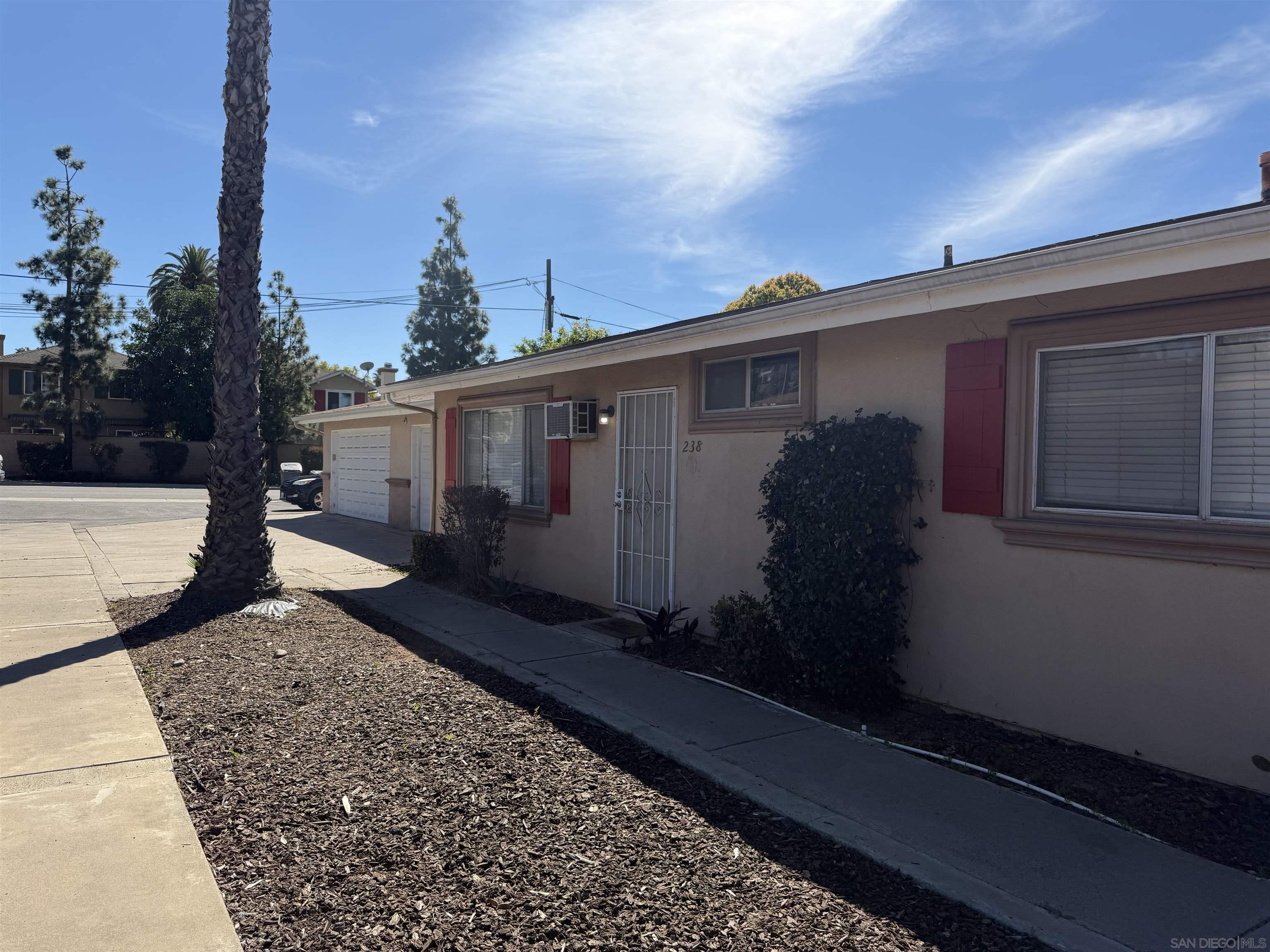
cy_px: 476
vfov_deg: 56.8
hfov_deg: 71.6
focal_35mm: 24
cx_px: 635
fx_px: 881
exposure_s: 1/5714
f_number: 1.78
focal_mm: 6.76
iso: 80
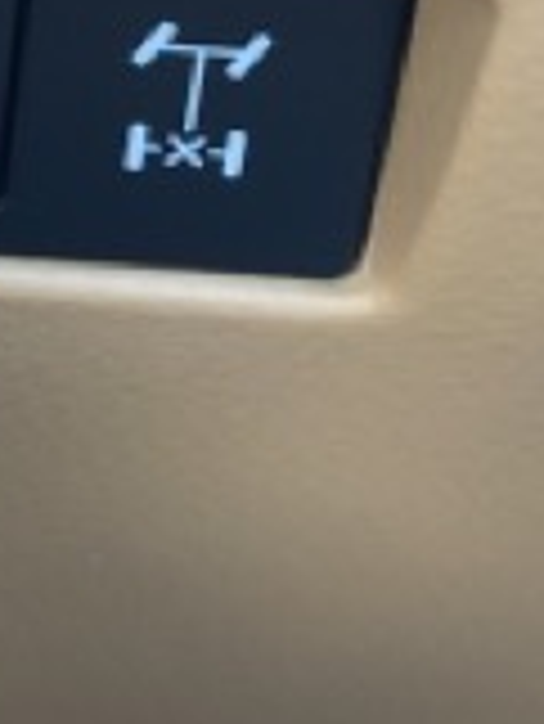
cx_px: 76
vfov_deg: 16.5
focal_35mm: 111
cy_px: -274
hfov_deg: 13.3
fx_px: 2323
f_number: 1.8
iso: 100
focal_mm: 3.99
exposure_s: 1/17
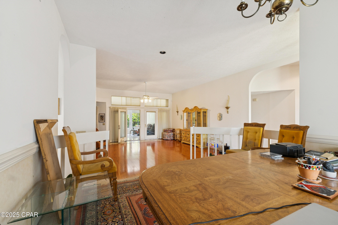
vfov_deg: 77.3
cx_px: 169
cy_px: 112
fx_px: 141
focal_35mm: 15
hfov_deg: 100.4
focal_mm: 10
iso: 100
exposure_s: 1/3.33
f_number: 8
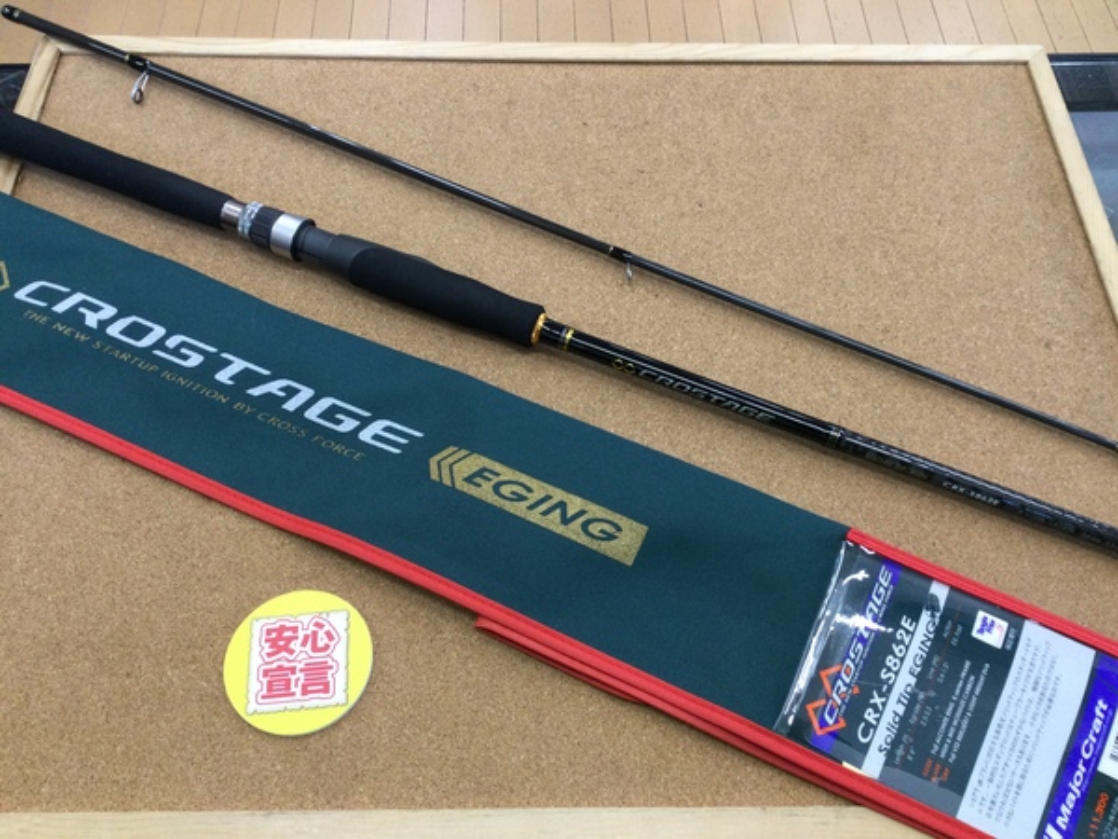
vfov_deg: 45.4
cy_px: 420
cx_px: 559
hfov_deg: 58.4
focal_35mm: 31
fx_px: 1001
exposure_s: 1/30
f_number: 2.4
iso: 40
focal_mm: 3.3
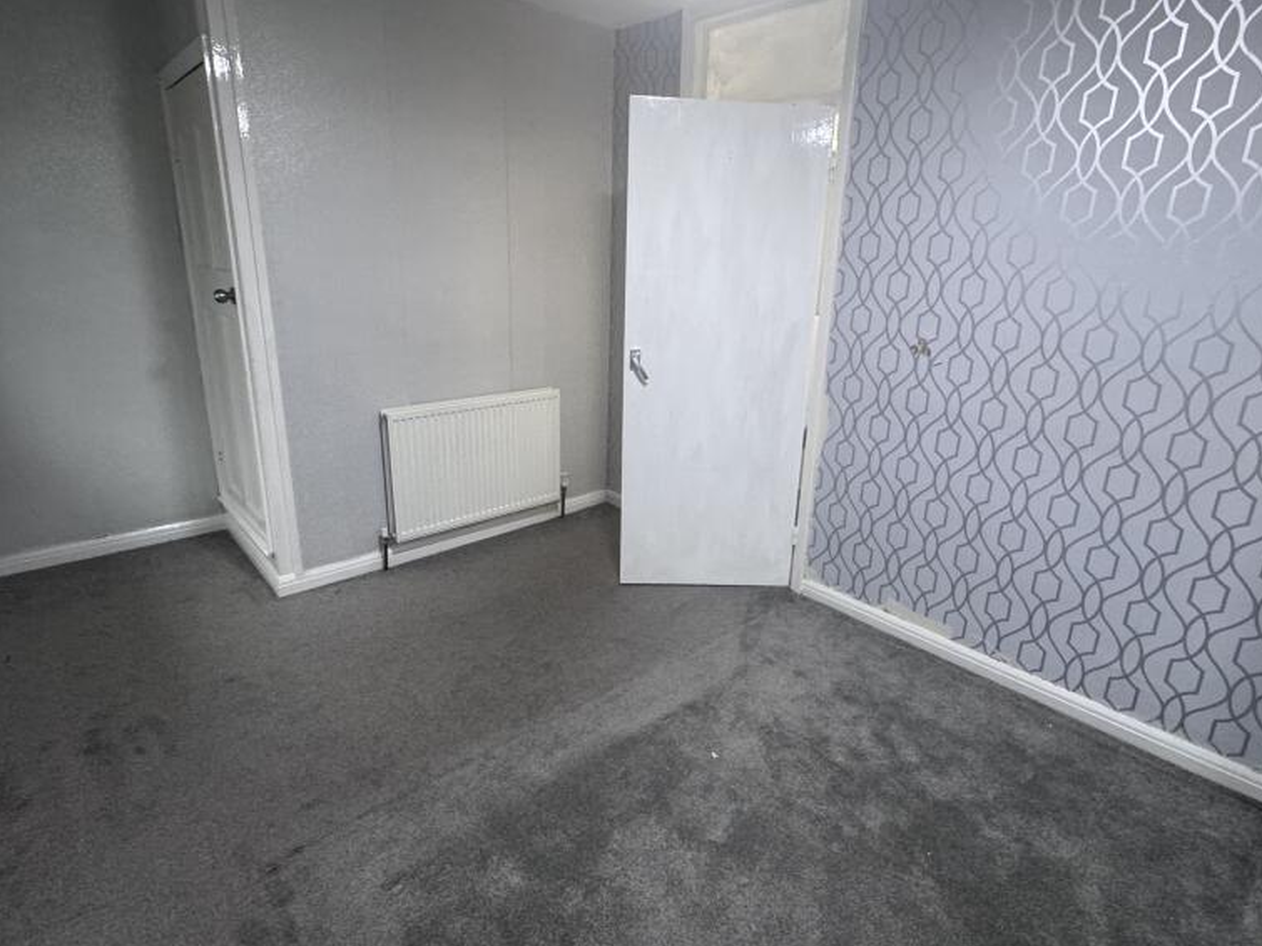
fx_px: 693
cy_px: 451
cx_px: 640
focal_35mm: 19
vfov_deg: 68.6
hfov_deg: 84.7
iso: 320
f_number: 2.2
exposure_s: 1/50
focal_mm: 2.22
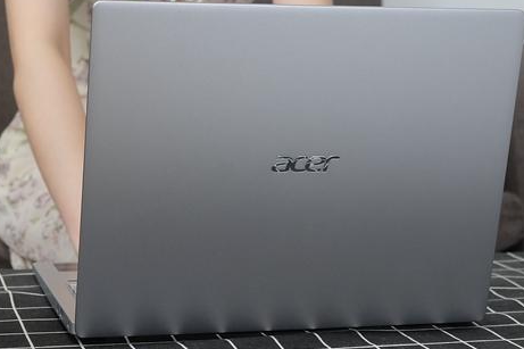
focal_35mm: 80
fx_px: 1164
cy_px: 46
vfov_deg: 16.9
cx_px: 167
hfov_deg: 25.2
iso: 500
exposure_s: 1/50
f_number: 3.6
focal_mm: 24.3
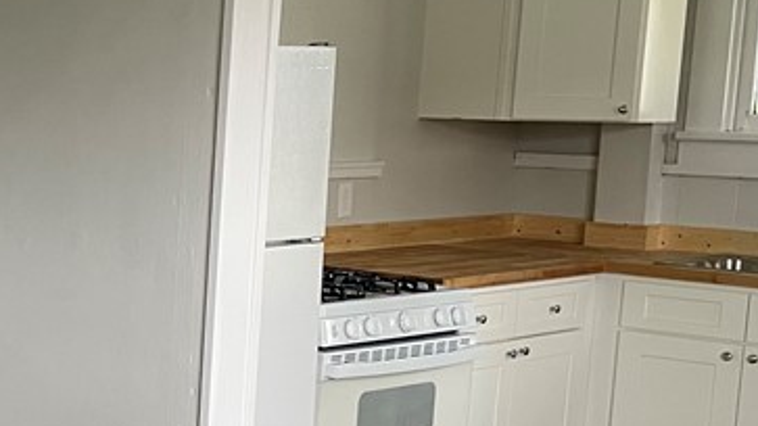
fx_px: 1608
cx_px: -257
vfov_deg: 15.0
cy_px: 305
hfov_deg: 23.2
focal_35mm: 80
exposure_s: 1/86
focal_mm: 4.2
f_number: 1.6
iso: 125
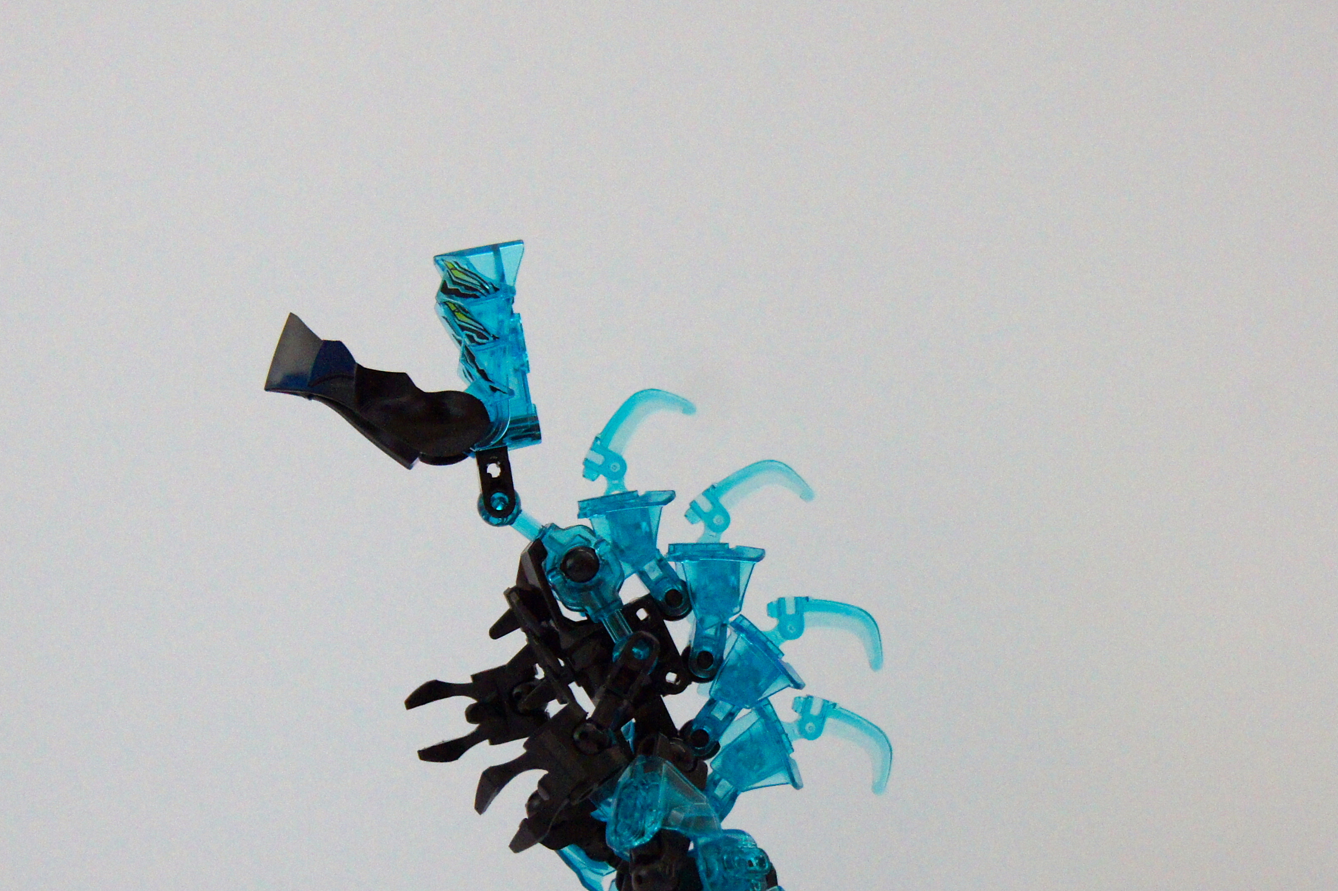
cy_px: 579
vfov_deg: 12.7
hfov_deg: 18.9
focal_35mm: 108
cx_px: 670
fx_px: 4011
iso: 1600
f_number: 4.5
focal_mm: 50
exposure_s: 1/80
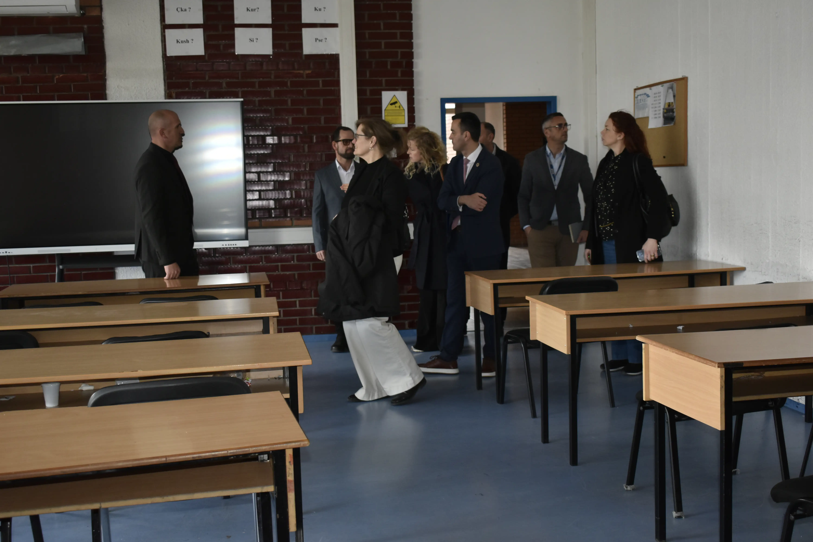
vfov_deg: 29.9
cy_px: 271
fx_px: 1016
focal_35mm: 45
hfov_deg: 43.6
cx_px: 406
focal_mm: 30
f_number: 4.2
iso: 900
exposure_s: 1/125
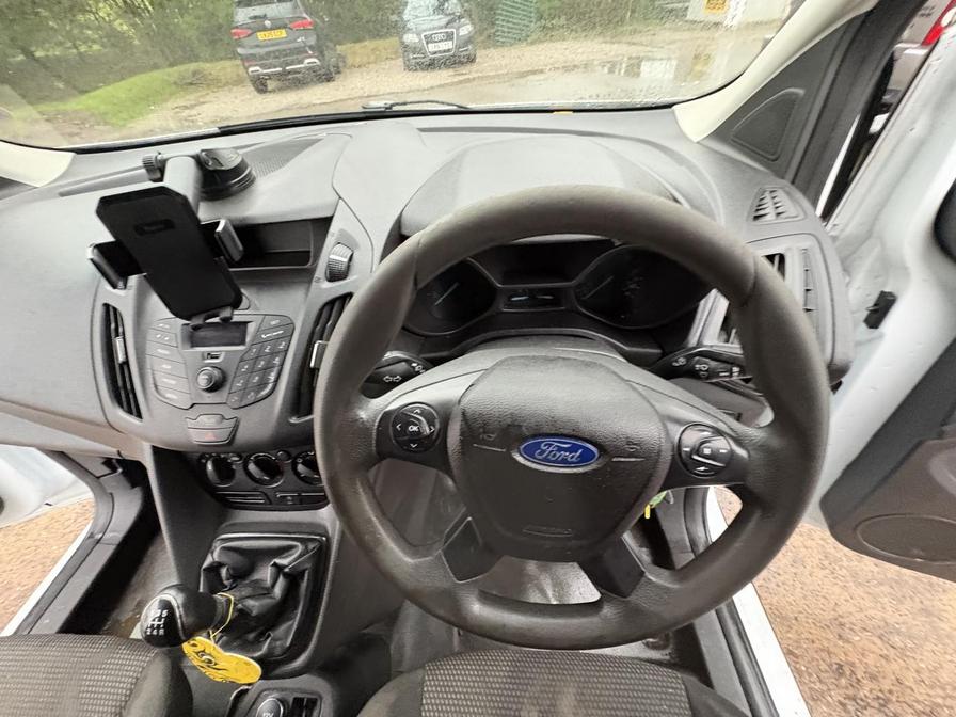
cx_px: 478
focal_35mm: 14
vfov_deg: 85.7
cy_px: 358
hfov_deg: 102.1
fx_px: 387
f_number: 2.2
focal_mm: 2.22
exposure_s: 1/39
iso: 1000
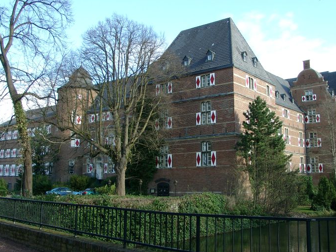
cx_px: 179
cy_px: 107
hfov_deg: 46.8
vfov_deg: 35.9
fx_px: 388
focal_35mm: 40
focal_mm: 7.13
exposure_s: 1/181
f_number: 4
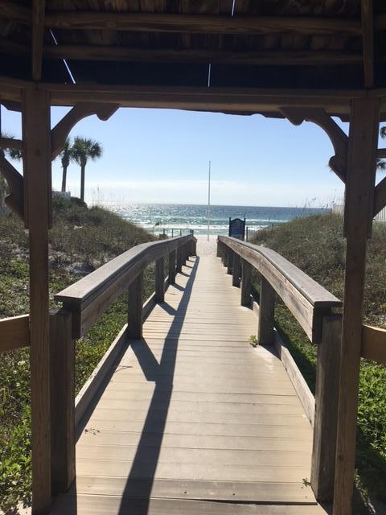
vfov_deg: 61.7
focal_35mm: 29
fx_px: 431
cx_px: 193
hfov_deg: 48.2
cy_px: 258
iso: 25
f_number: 2.2
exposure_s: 1/3344
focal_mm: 4.15
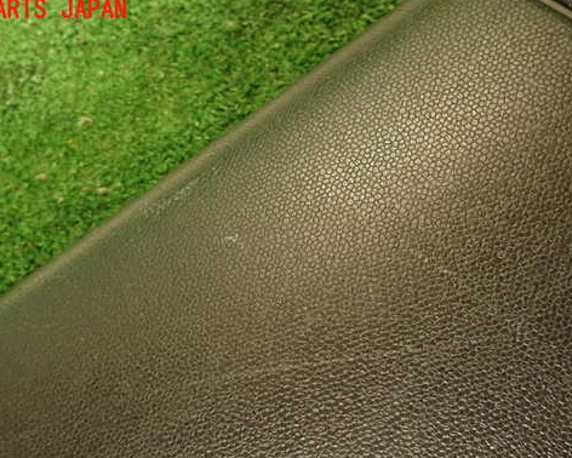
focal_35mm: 31
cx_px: 270
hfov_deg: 57.1
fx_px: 525
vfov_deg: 46.9
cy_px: 268
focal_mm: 4.5
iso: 200
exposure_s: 1/40
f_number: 2
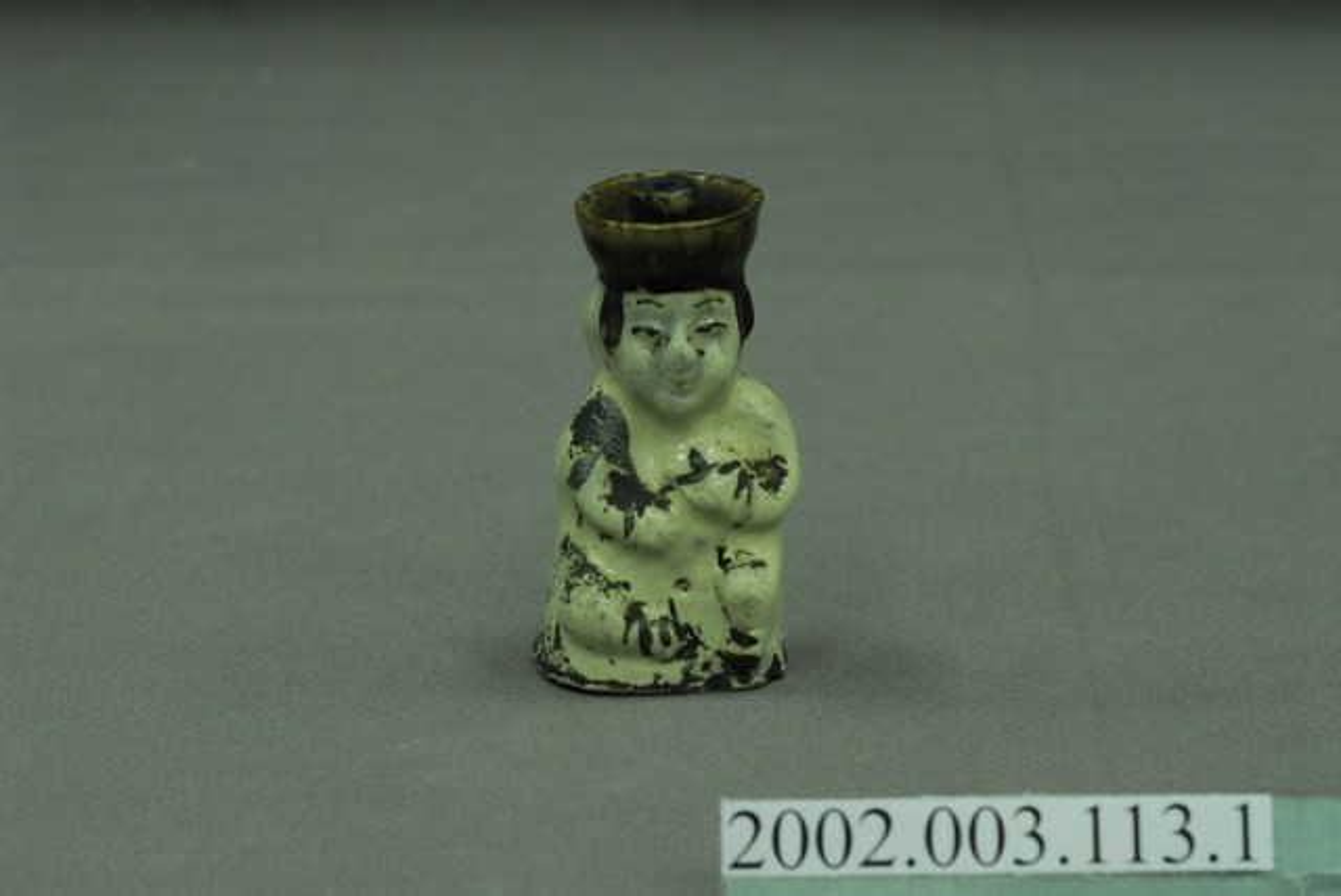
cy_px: 448
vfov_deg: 15.2
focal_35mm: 90
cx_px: 670
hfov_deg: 22.6
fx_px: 3355
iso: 1000
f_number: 10
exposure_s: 1/20
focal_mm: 60
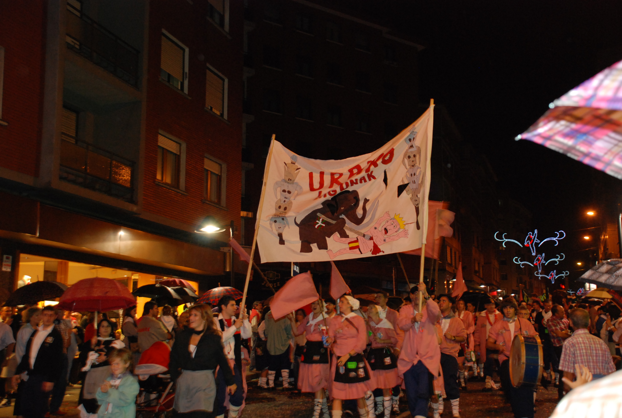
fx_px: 727
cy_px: 209
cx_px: 311
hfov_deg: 46.3
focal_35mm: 42
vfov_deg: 32.0
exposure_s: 1/30
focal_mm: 28
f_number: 4
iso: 800
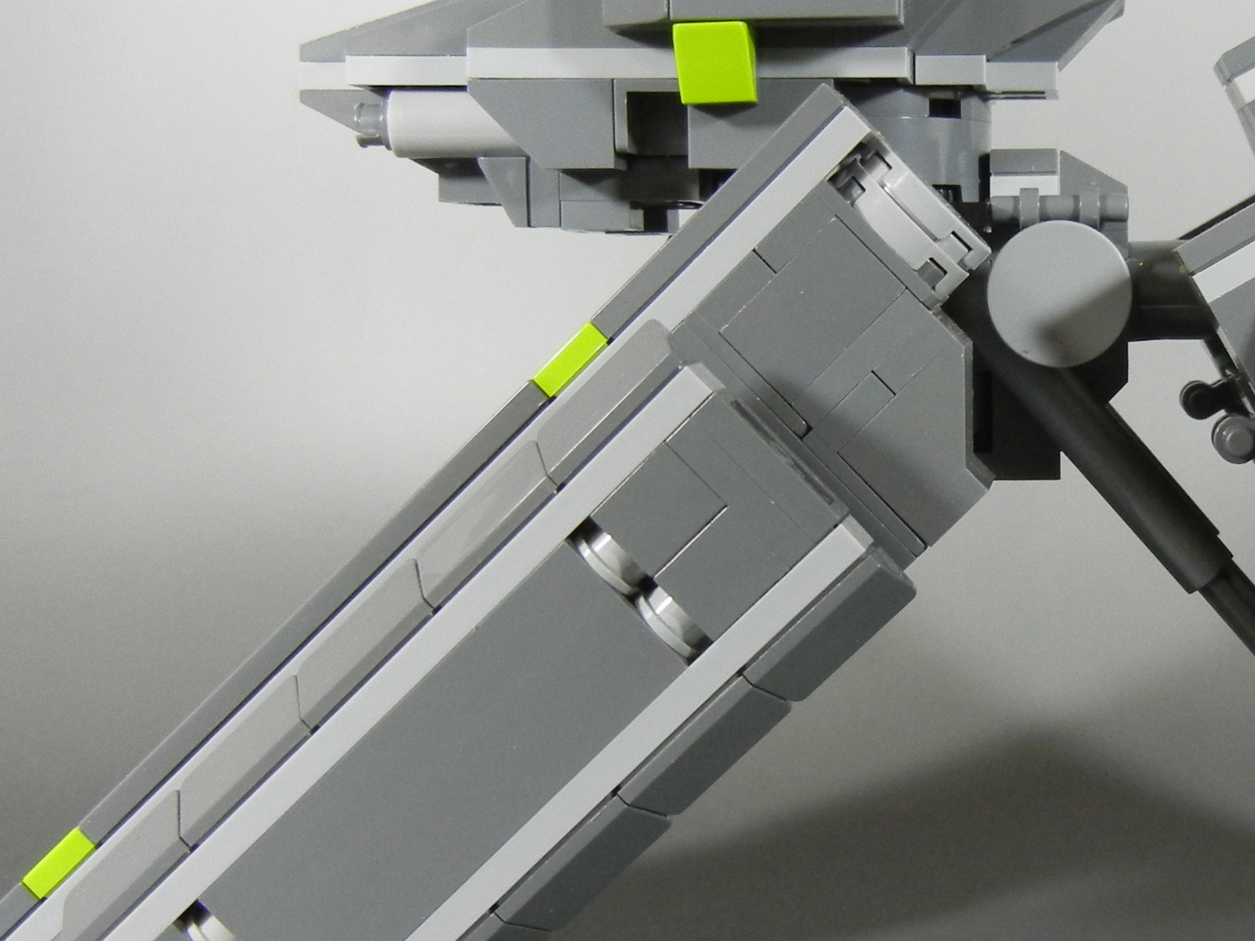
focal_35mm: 63
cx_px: 1005
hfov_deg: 30.0
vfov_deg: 23.3
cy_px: 522
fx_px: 2284
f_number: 3.5
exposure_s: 1/36.2
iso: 400
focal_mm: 5.4
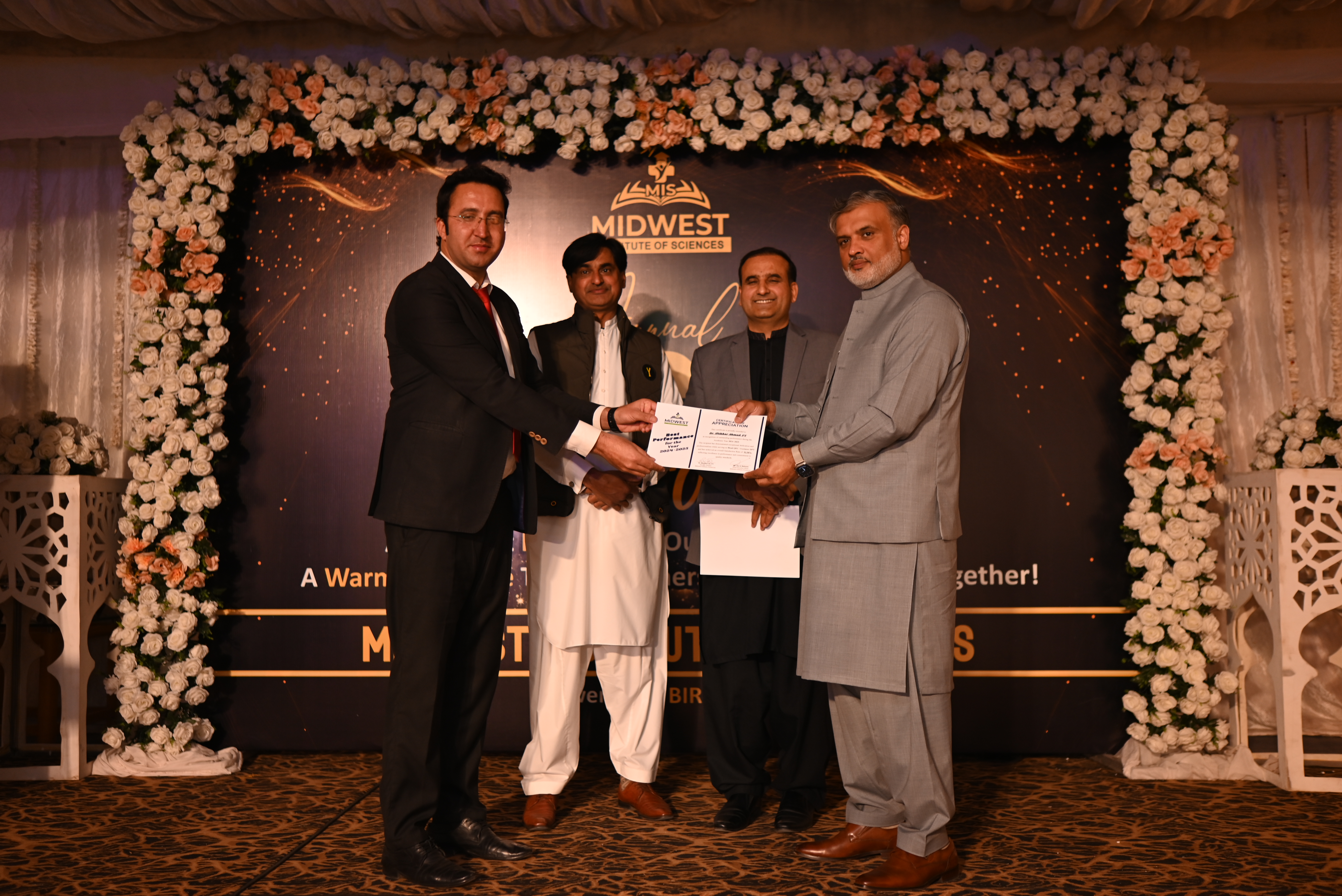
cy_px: 448
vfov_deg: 37.9
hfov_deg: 54.4
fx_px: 1305
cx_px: 671
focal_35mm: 35
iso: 400
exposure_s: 1/60
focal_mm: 35
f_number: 1.8
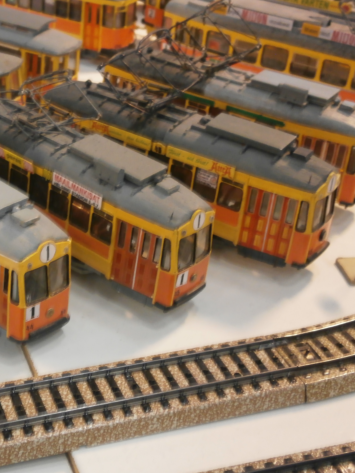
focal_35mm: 63
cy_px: 237
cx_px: 50
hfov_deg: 22.8
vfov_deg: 30.7
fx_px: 862
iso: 200
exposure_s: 1/13
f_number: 3.4
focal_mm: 8.3
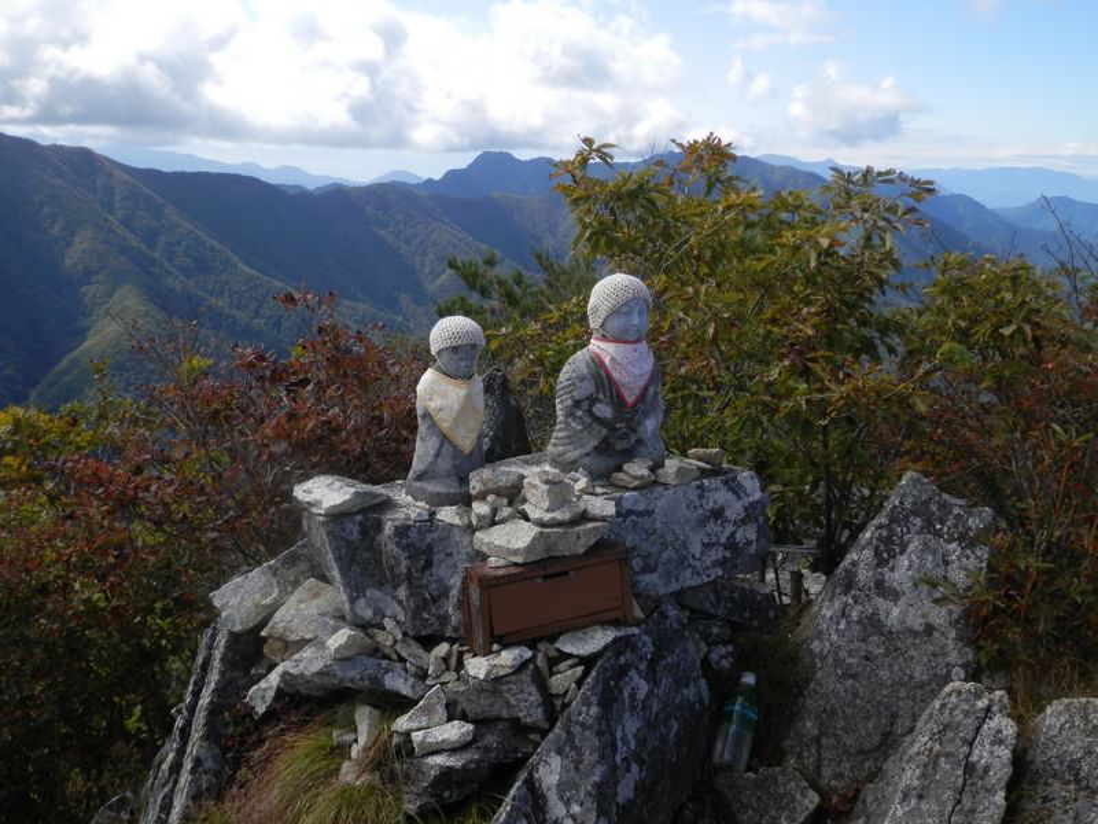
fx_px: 952
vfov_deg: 46.8
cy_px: 412
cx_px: 549
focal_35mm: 30
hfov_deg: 60.0
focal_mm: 5.5
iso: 80
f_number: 3.3
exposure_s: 1/800
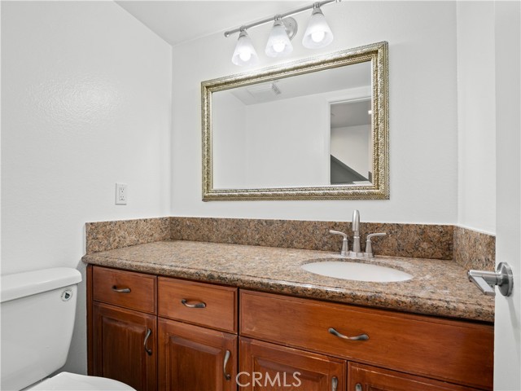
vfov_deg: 78.1
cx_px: 260
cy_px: 196
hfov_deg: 94.5
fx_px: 241
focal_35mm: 16
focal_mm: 8
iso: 200
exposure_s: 1/3
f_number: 8
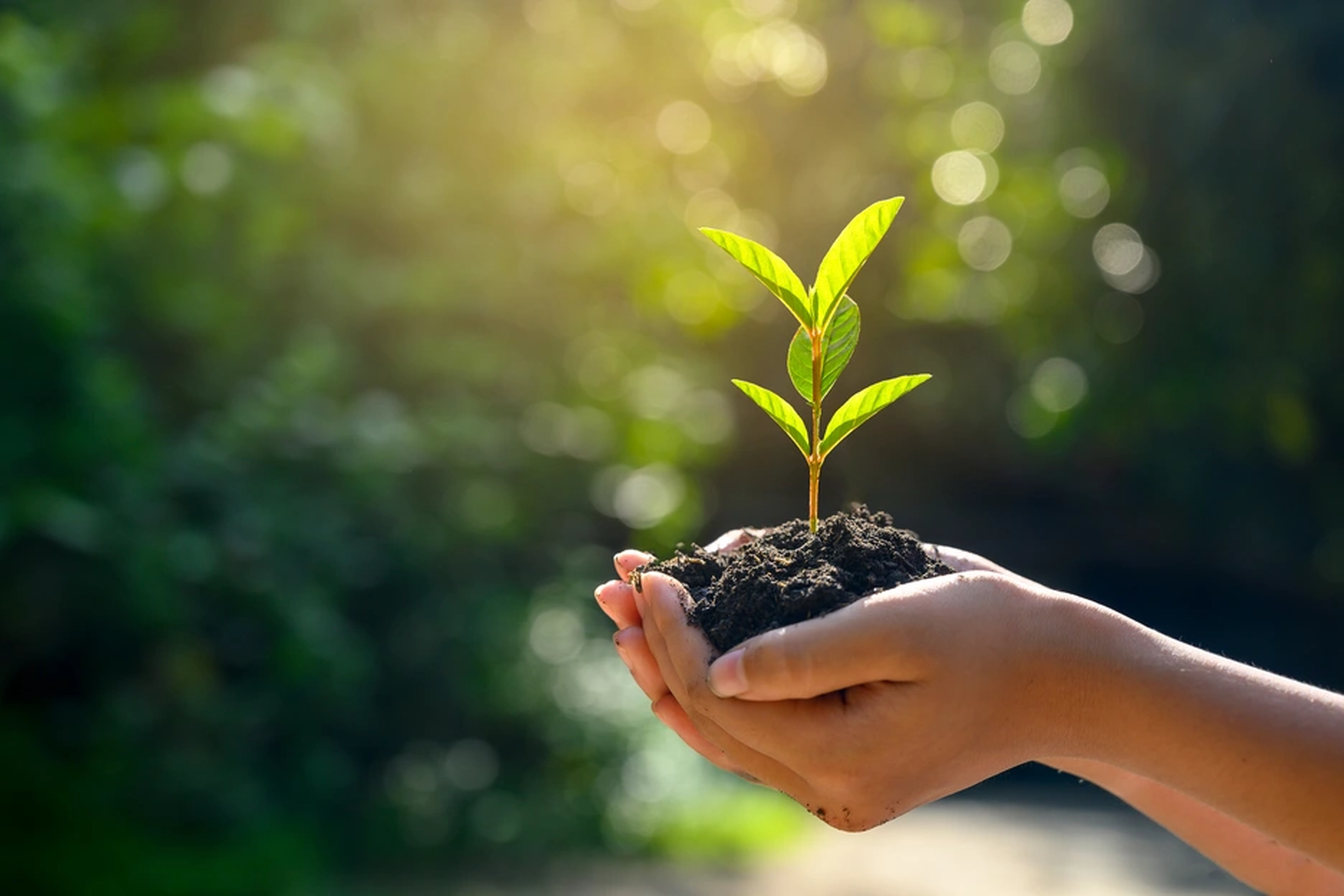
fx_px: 2240
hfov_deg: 33.4
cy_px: 448
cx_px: 672
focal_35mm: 60
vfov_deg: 22.6
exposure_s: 1/500
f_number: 4
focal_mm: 60
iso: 100
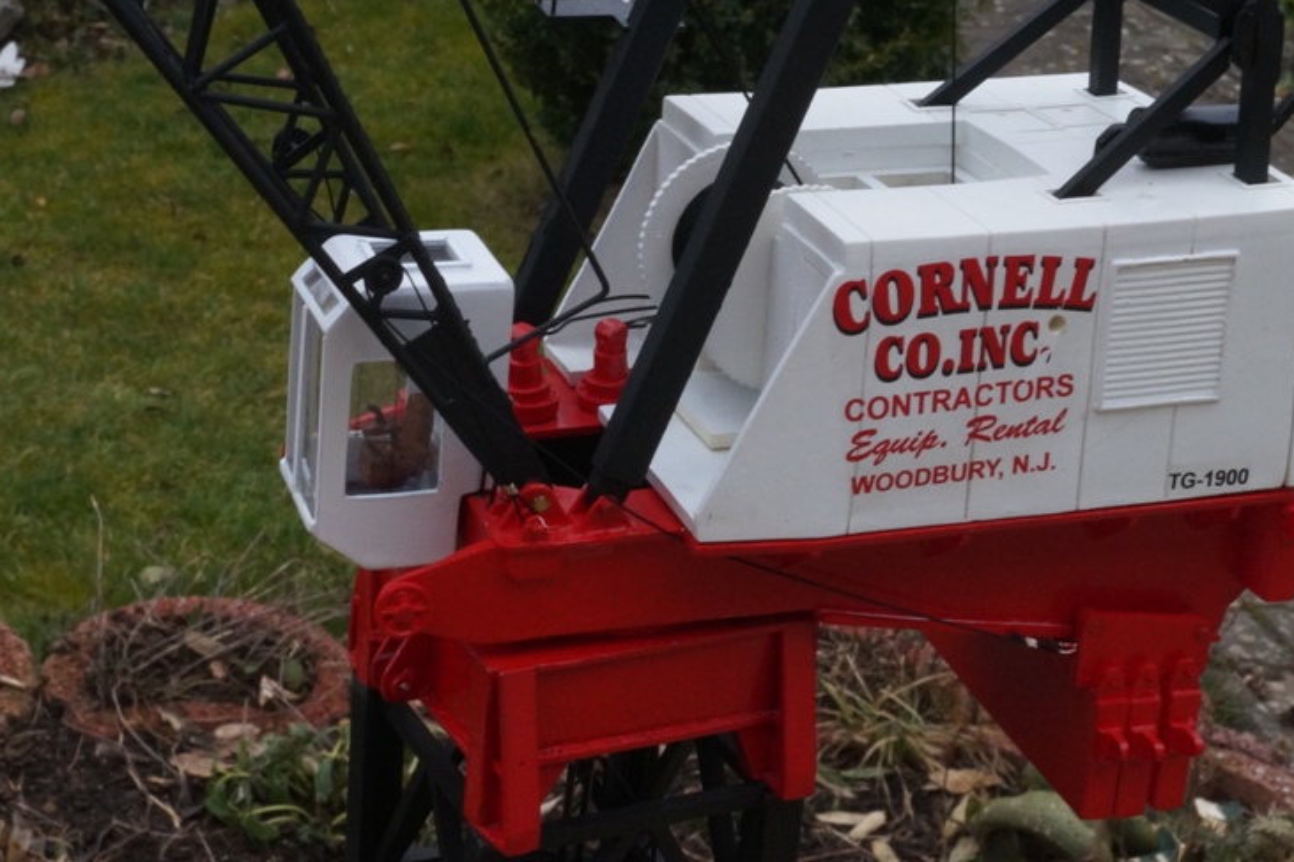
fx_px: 2551
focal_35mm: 71
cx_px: 551
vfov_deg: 19.1
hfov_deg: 28.4
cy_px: 324
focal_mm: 30
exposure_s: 1/60
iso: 1250
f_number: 22
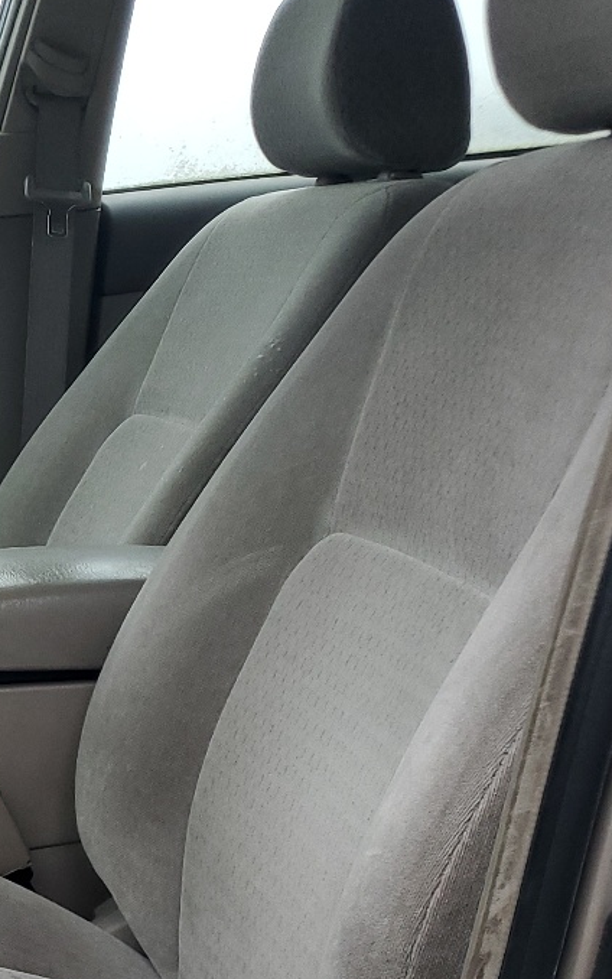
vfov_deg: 31.0
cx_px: -310
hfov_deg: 17.9
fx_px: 1734
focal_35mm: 65
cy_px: 732
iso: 75
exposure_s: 1/120
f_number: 1.5
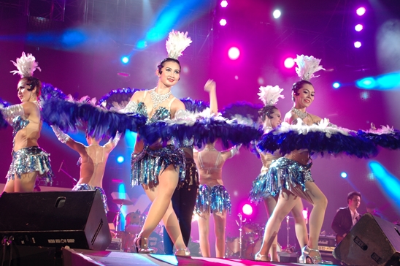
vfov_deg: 23.7
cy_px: 133
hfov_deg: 35.1
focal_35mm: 57
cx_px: 200
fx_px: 633
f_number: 4
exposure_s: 1/25
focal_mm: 38
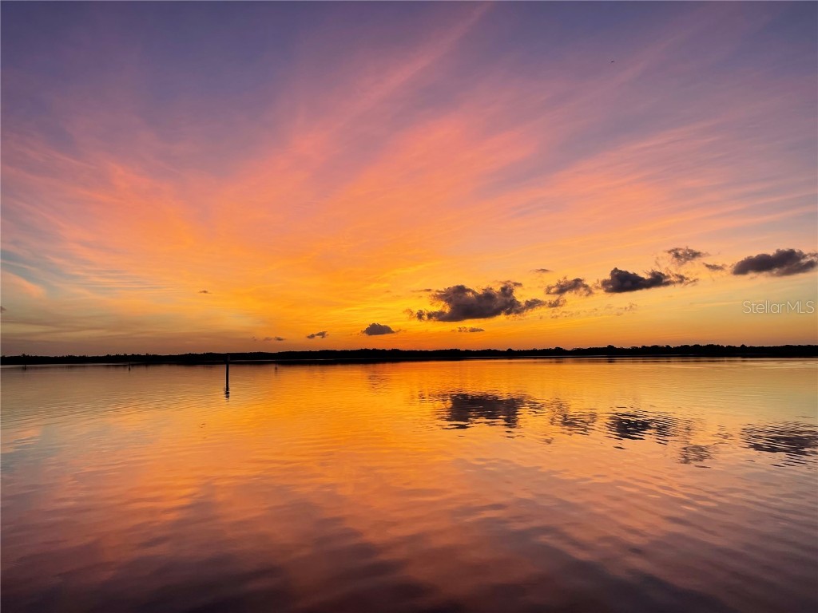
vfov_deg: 53.1
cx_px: 409
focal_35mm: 26
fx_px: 614
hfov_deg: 67.3
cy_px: 306
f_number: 1.6
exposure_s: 1/122
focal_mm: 5.1
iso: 32
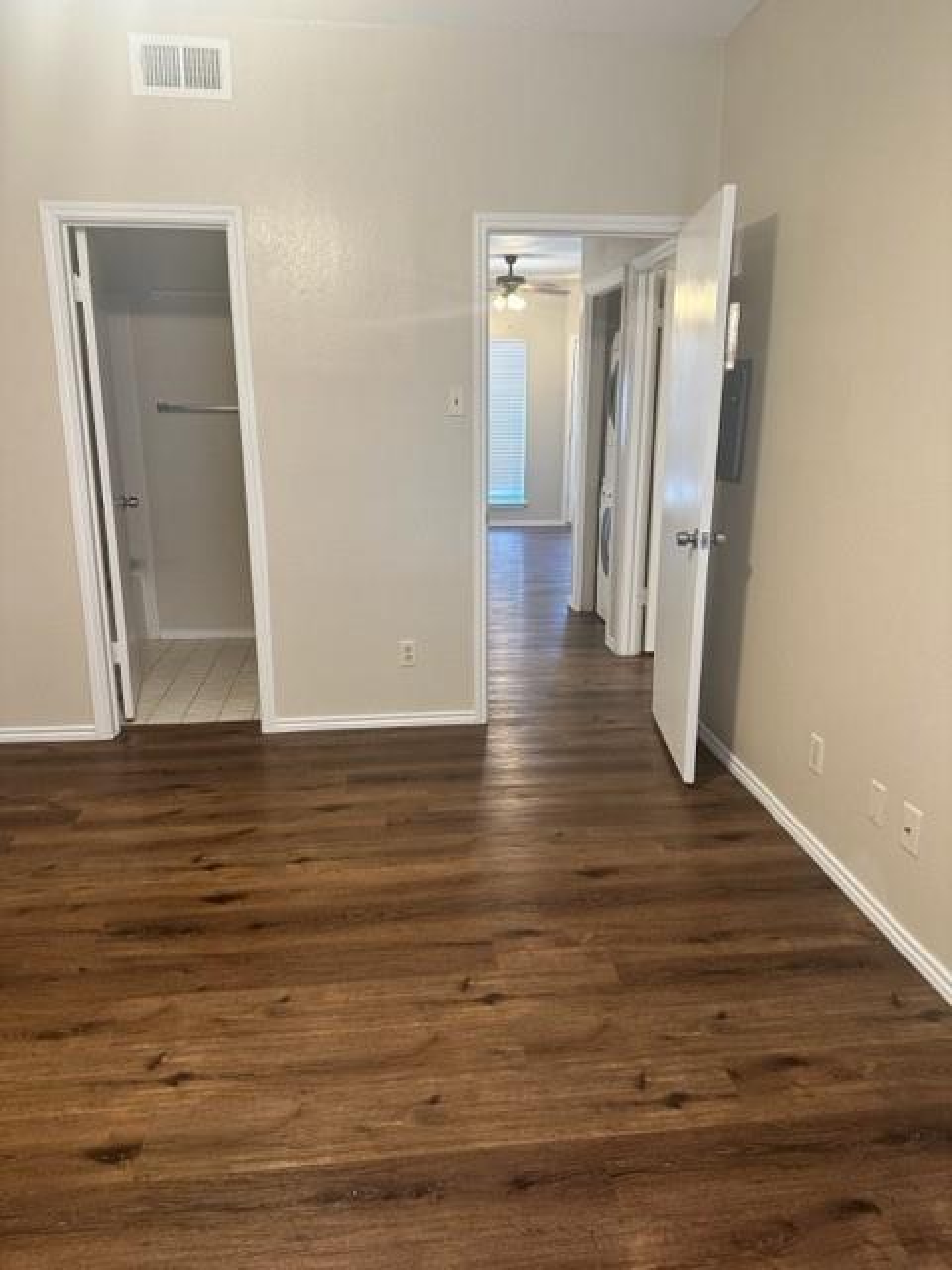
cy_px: 635
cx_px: 476
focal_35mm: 24
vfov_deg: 71.6
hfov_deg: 56.8
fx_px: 880
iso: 200
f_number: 1.78
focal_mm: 6.86
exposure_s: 1/60
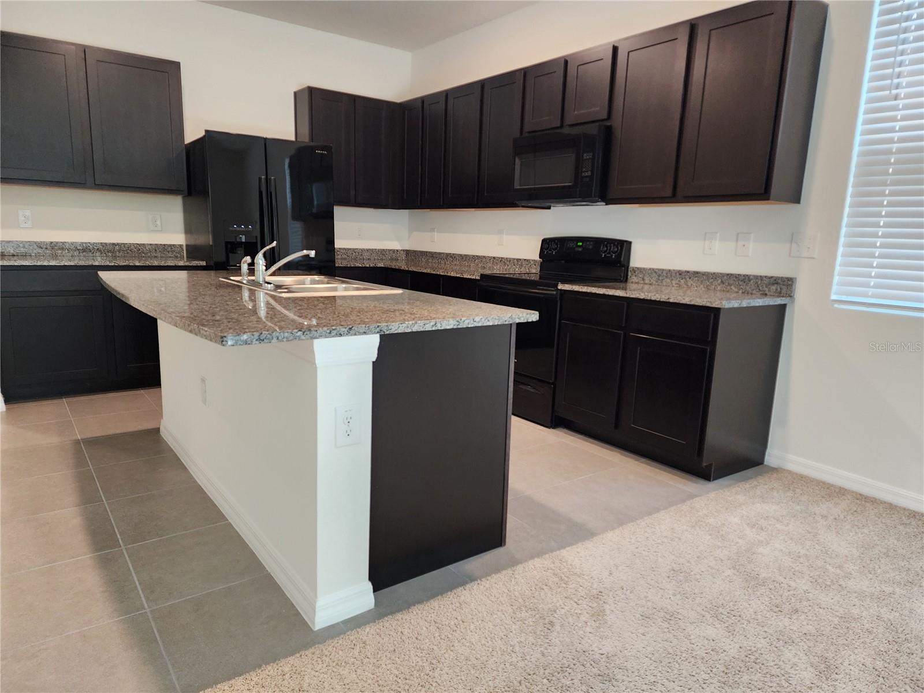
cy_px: 346
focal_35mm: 23
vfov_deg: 58.9
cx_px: 462
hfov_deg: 73.9
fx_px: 614
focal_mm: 6.4
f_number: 1.8
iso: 500
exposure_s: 1/120
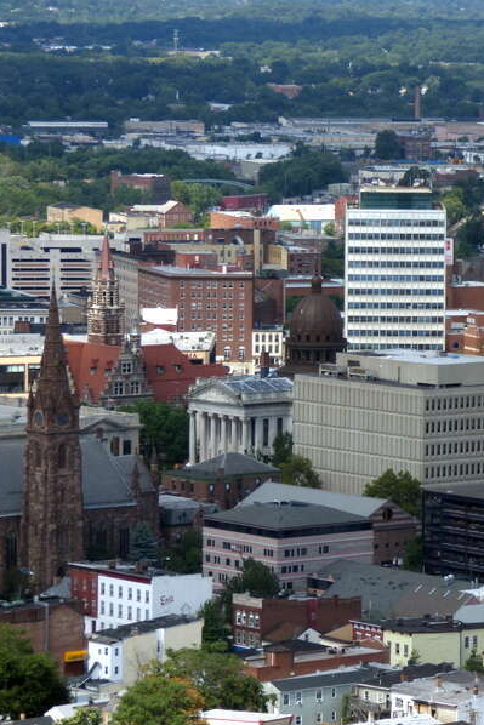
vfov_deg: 10.0
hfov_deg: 6.7
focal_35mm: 206
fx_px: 4152
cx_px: 418
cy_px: 362
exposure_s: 1/500
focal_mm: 24.17
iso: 100
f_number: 5.3
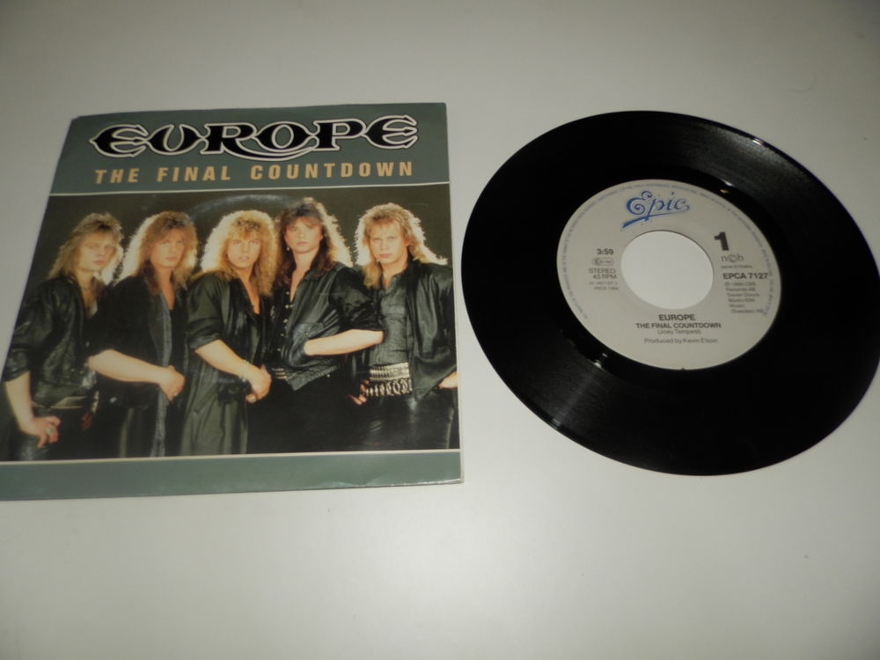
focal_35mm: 25
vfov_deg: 54.9
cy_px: 330
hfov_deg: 69.4
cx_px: 440
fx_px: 636
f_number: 8.7
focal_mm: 4.5
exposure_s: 1/30
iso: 100
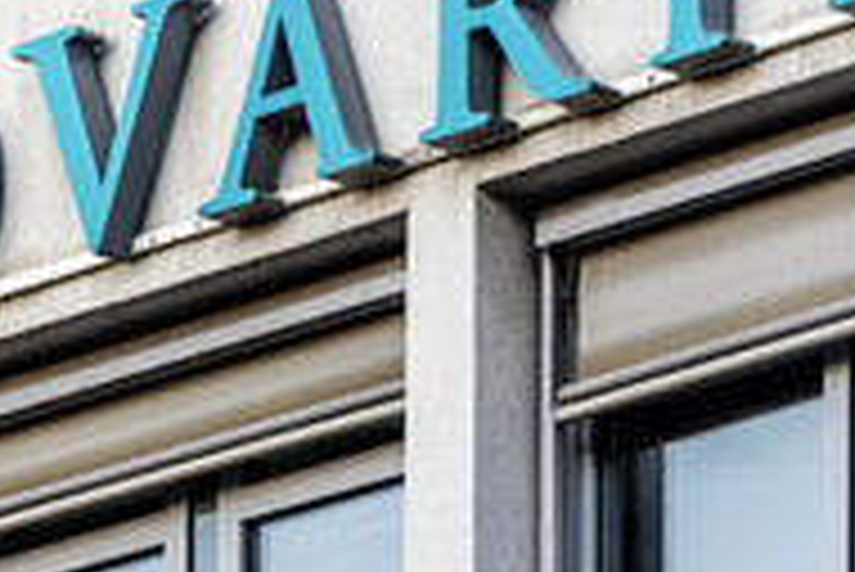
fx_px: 10933
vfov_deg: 3.0
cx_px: 205
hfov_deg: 4.5
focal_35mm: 460
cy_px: 248
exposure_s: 1/400
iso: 80
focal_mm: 195
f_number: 2.8
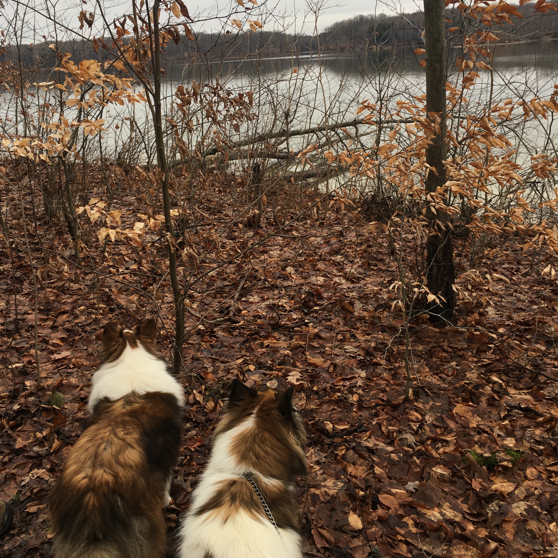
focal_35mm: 35
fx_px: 638
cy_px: 244
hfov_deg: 47.2
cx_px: 273
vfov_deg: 47.1
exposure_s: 1/120
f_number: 2.2
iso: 25
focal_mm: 4.15
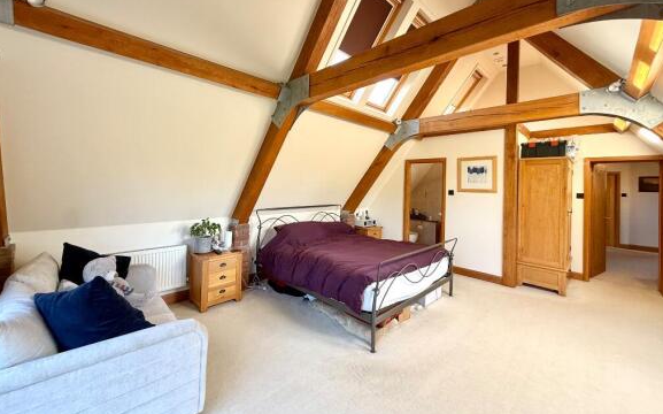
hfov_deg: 101.5
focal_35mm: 15
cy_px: 182
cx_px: 332
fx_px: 271
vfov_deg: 74.4
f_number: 2.2
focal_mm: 2.22
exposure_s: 1/99
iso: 100
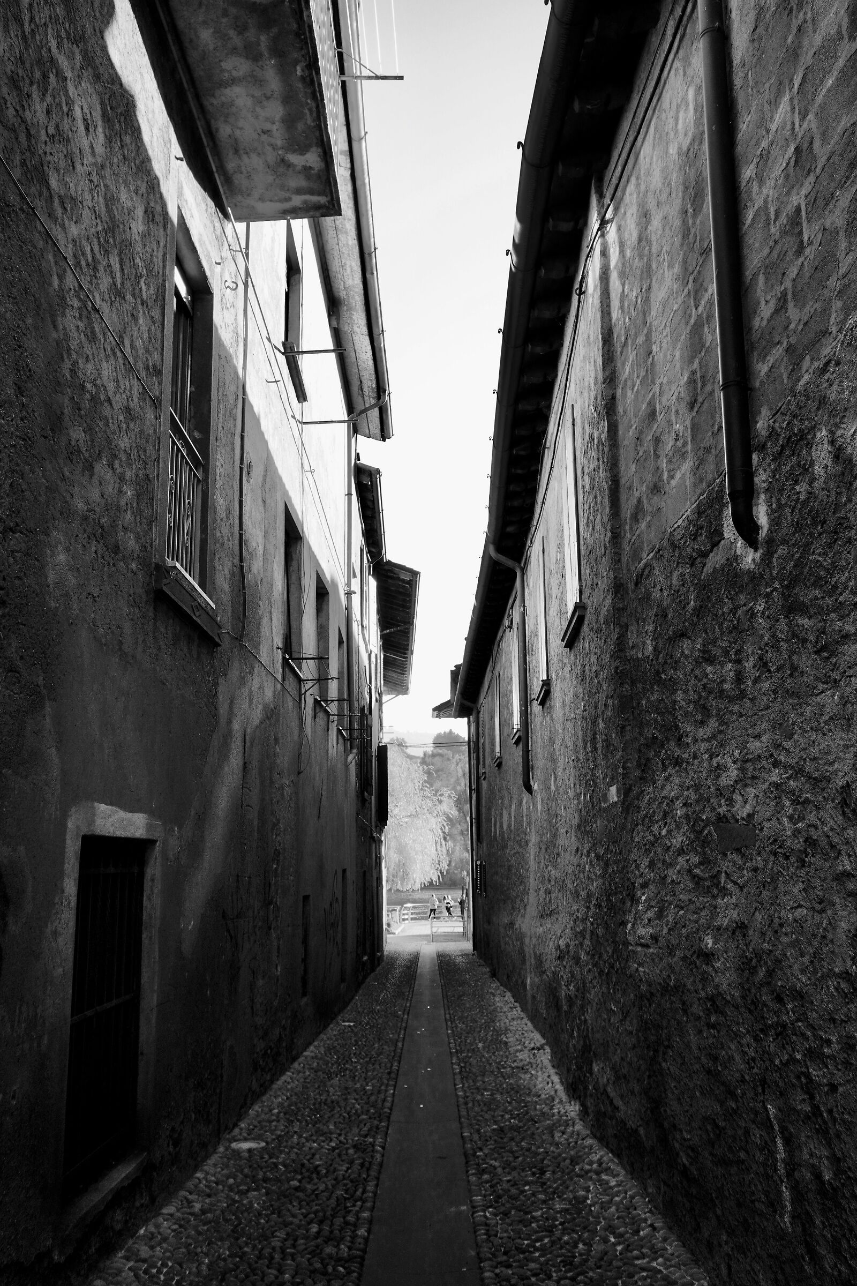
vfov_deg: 61.9
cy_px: 643
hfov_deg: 43.6
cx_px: 428
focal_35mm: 30
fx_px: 1071
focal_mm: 20
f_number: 5.6
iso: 500
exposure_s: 1/500
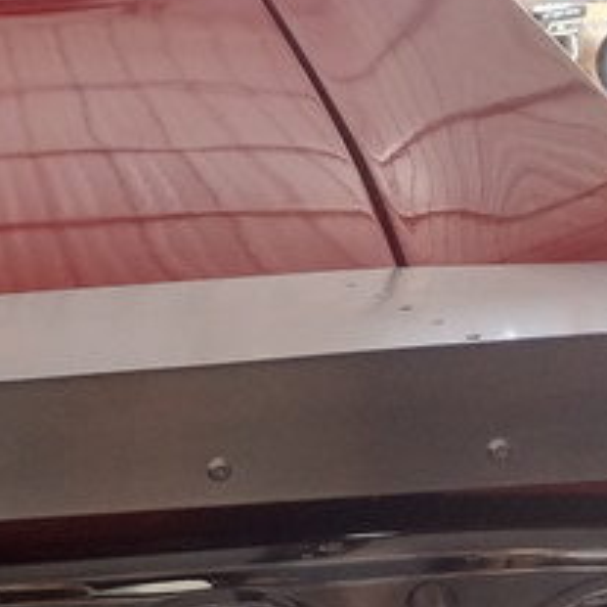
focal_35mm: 123
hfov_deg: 12.9
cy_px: 704
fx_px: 2440
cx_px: -482
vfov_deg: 13.8
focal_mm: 4.71
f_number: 1.7
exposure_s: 1/60
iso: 102
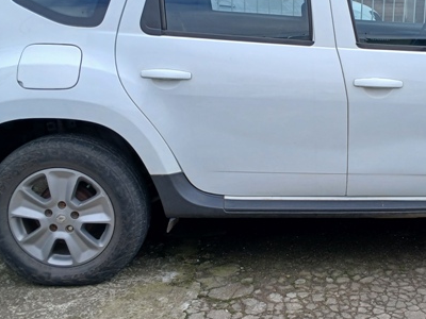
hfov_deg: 36.0
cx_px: 316
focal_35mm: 52
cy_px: 135
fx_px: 640
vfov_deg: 28.0
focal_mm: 3.98
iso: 20
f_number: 1.8
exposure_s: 1/483
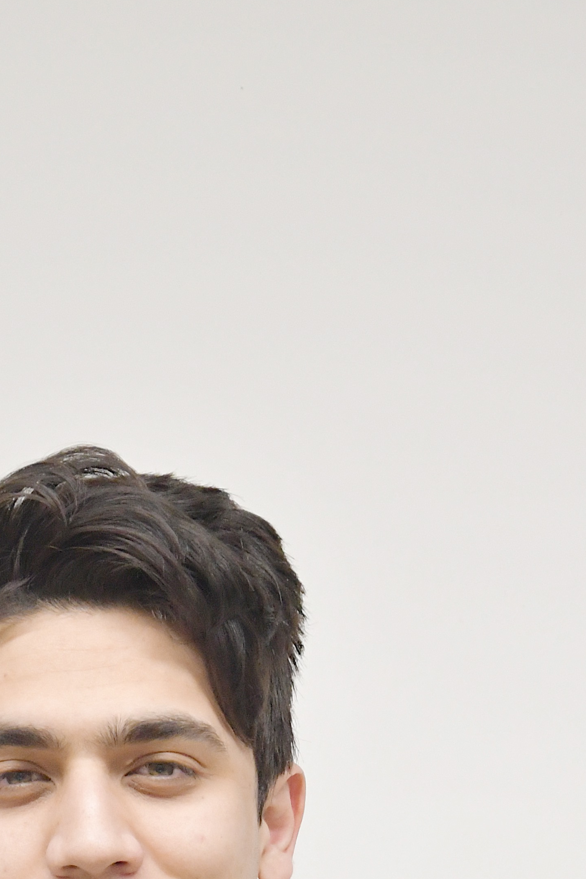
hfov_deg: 5.1
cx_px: 130
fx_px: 6640
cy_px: 1120
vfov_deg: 7.5
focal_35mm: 272
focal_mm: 70
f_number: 5.6
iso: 2500
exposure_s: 1/125
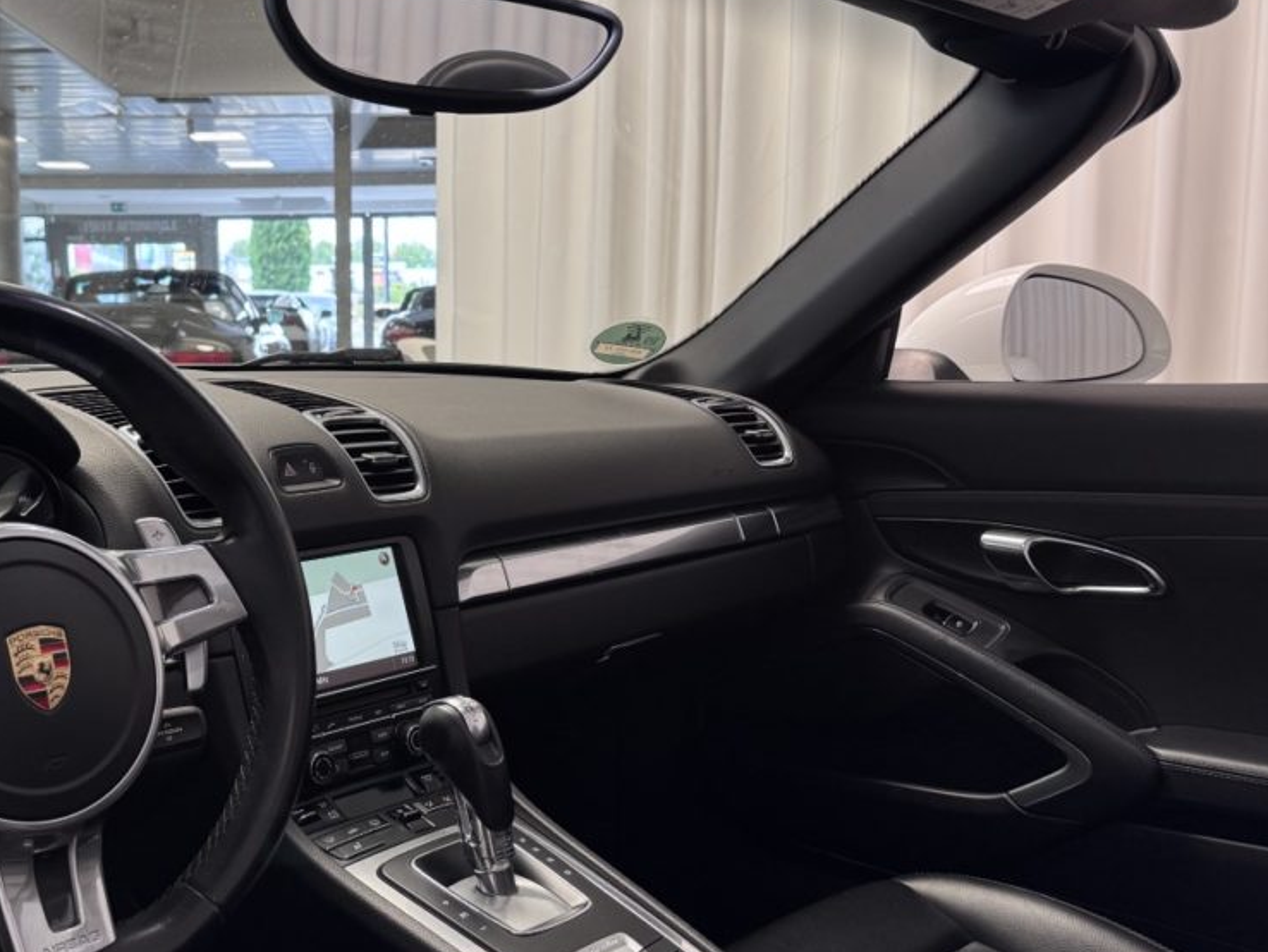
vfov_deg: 36.8
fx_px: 1429
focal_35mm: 39
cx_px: 337
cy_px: 534
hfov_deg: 46.4
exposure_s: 1/90
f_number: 1.78
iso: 200
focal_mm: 6.76
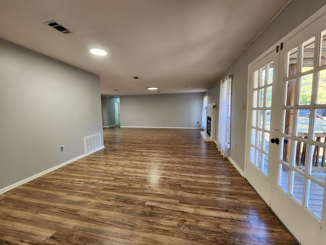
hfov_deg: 106.2
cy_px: 122
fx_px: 122
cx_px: 163
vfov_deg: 89.9
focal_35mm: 13
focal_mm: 2.2
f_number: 2.2
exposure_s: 1/60
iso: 250
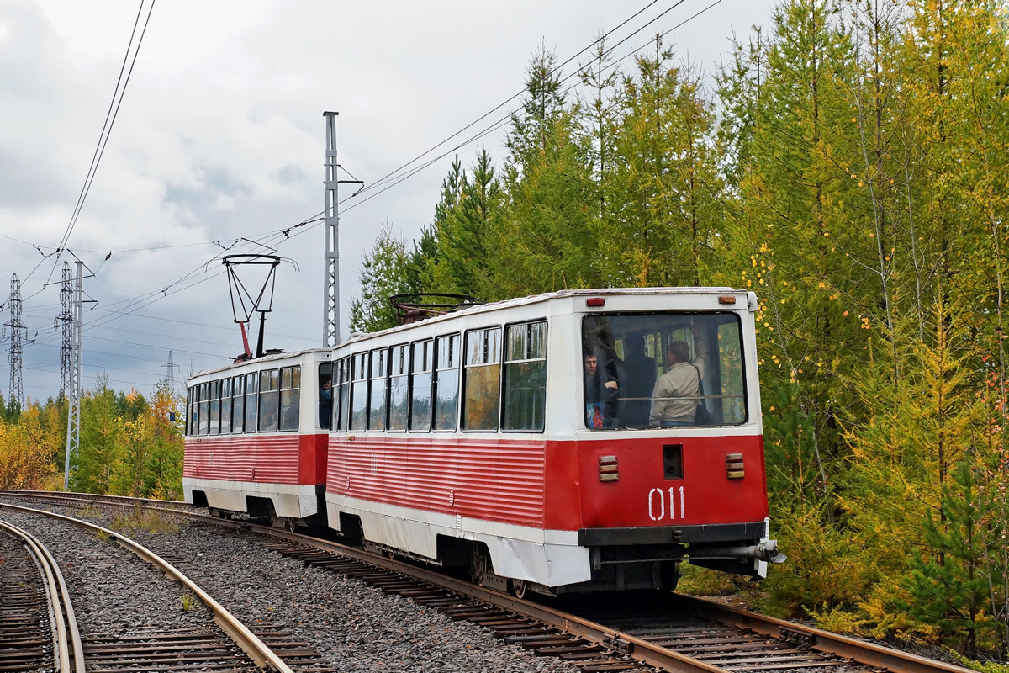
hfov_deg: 27.0
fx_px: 2102
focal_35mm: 75
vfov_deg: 18.2
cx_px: 504
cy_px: 336
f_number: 8
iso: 400
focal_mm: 50
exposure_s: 1/500
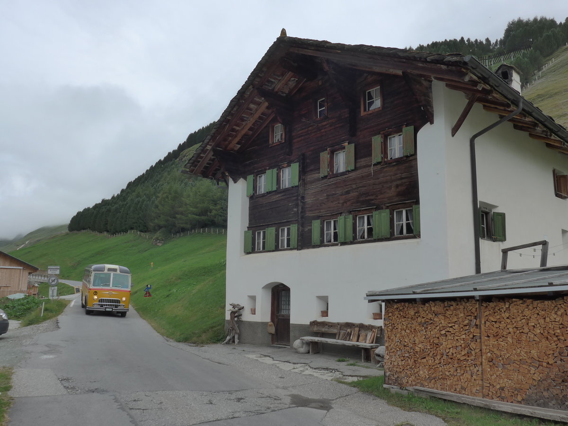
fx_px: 476
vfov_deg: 48.2
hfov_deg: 61.7
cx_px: 284
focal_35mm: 29
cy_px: 213
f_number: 5
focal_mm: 6
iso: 160
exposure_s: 1/640
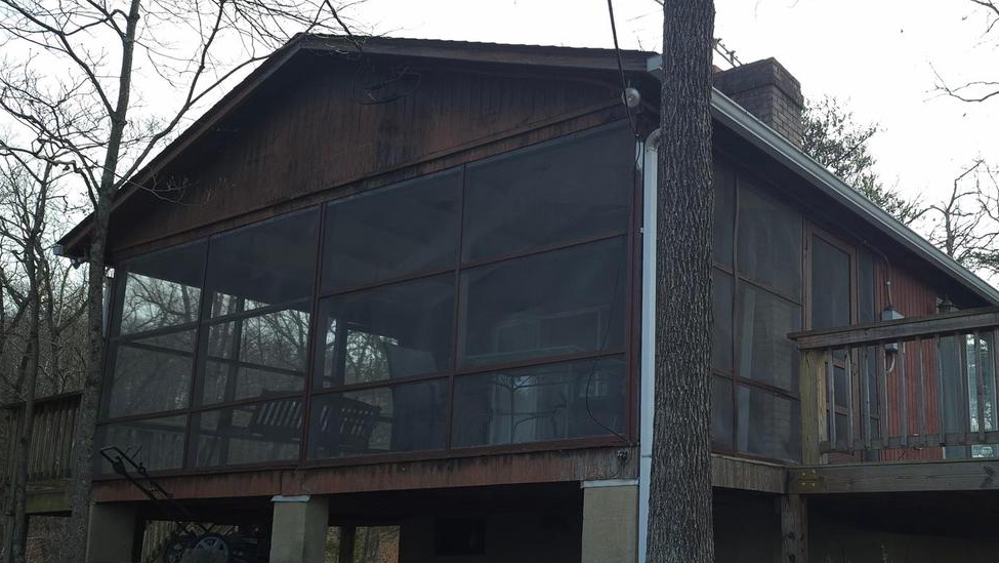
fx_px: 980
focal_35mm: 37
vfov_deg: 31.8
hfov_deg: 52.8
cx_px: 675
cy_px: 372
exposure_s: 1/317
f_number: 1.8
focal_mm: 5.4
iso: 25
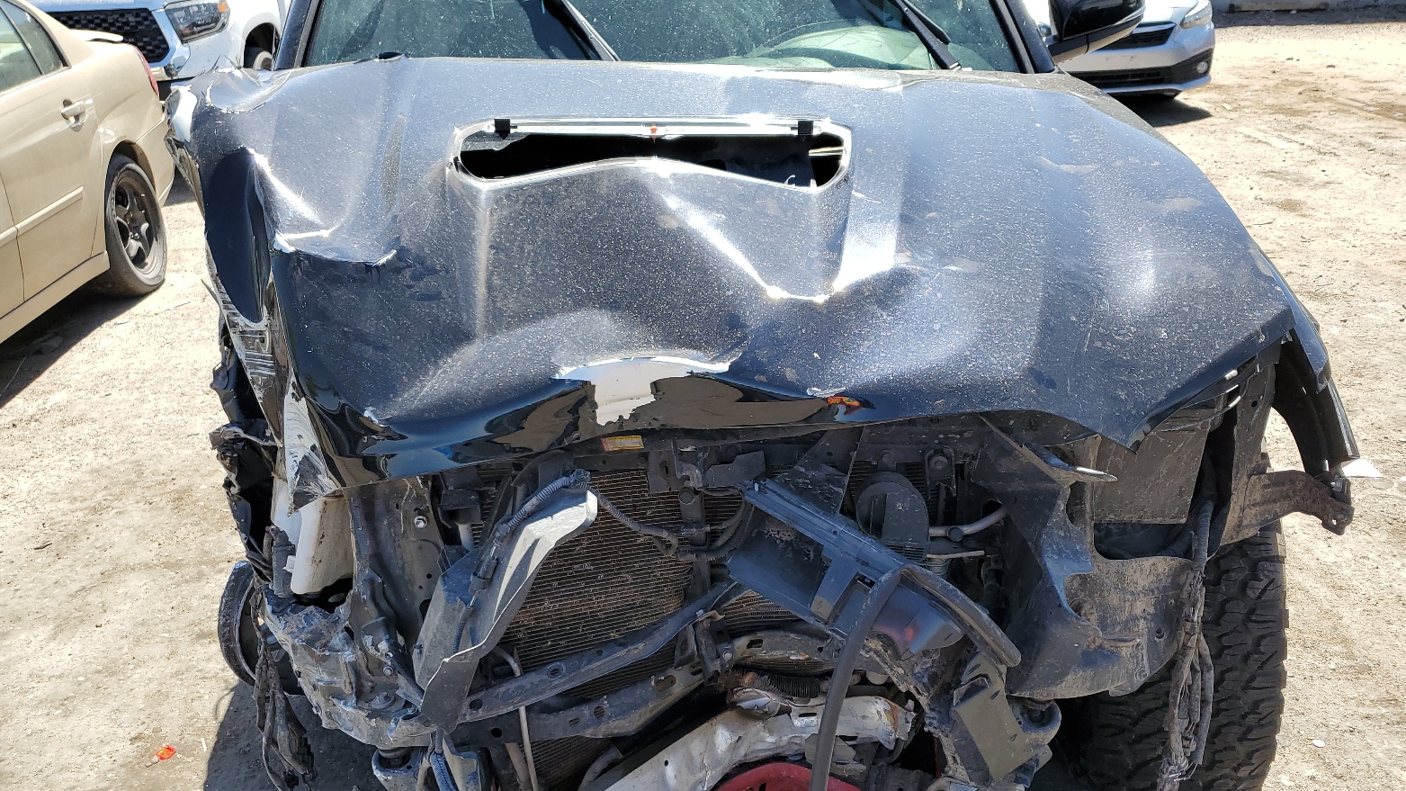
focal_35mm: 29
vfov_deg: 40.0
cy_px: 483
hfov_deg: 66.1
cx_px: 716
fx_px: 1081
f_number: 1.5
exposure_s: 1/1111
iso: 50
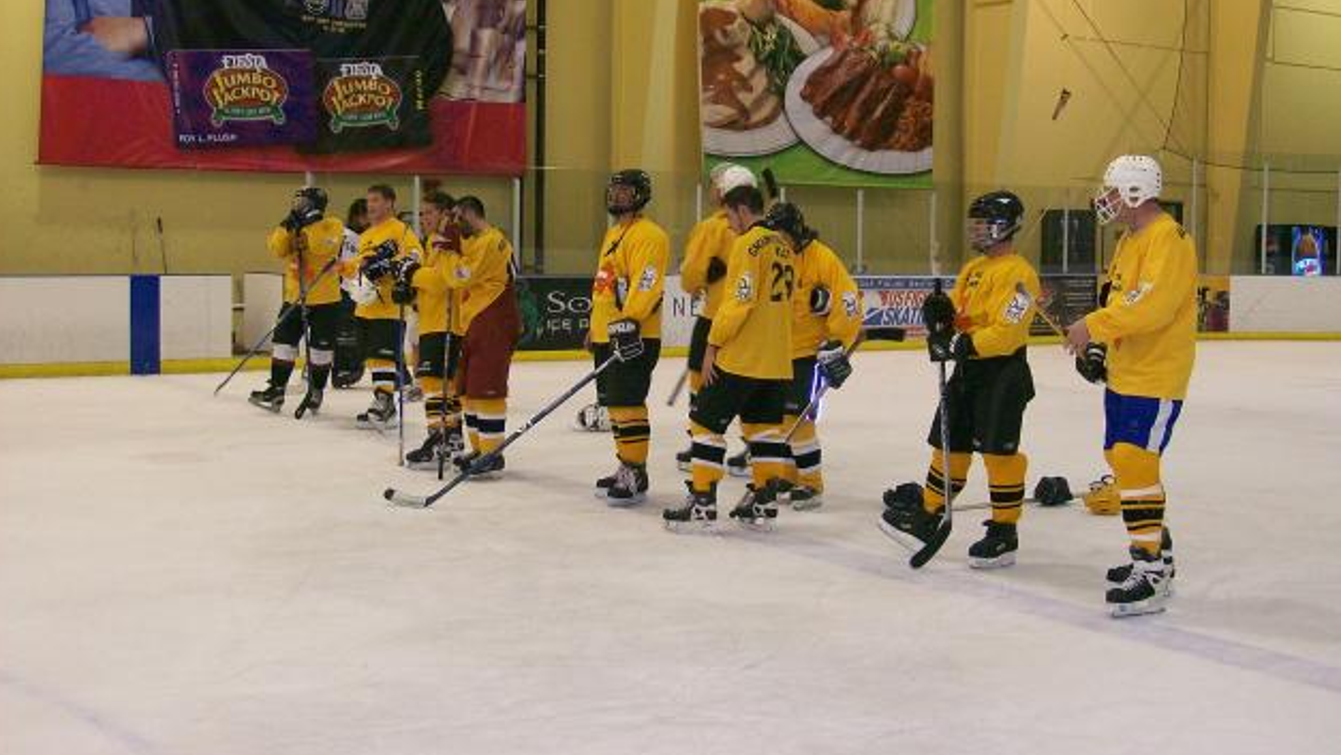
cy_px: 290
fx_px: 1778
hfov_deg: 41.3
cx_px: 676
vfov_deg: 23.9
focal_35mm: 50
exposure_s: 1/83.5
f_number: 3
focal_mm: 7.6
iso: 140
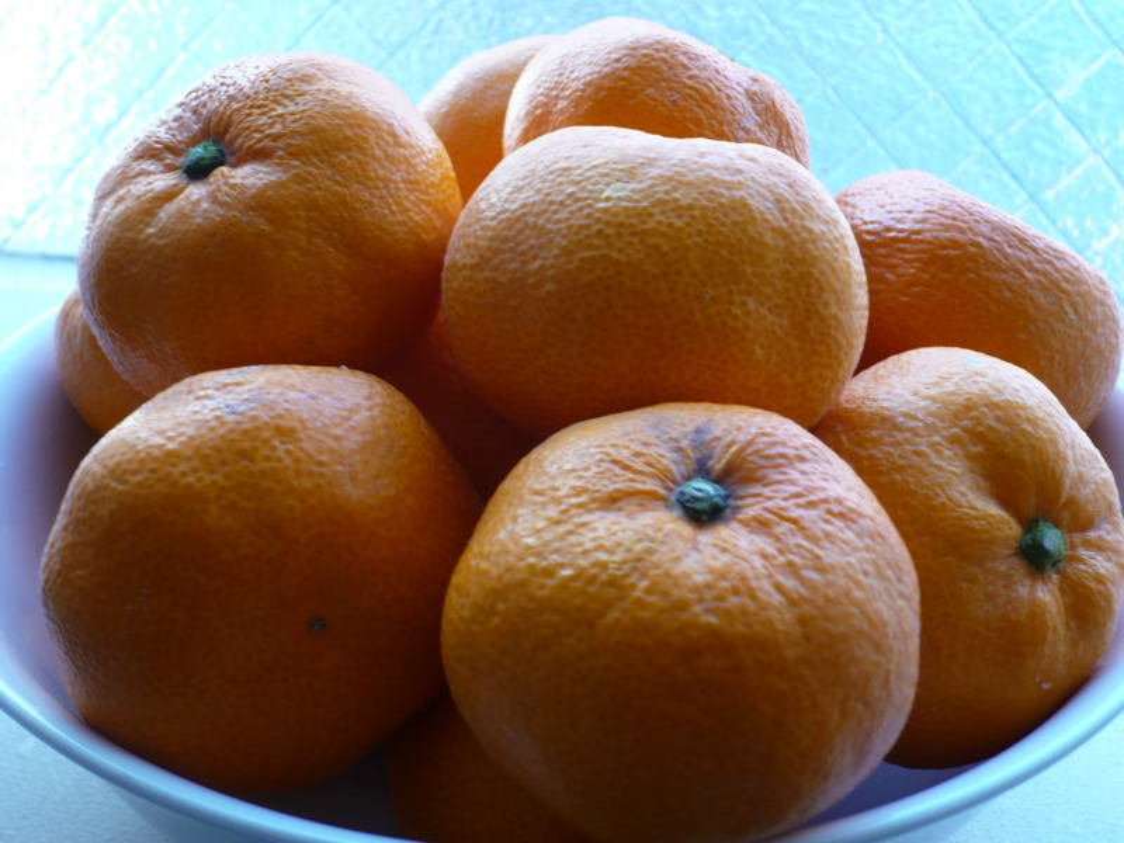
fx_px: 1624
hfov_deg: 38.2
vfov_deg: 29.1
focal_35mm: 50
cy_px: 422
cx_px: 562
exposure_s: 1/30
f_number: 3.4
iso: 100
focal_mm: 8.3
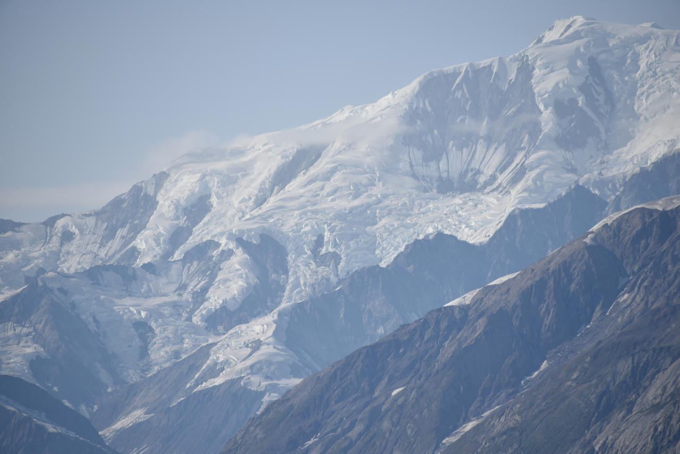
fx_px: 5668
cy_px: 227
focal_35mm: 300
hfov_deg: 6.9
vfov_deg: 4.6
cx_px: 340
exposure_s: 1/640
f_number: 7.1
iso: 100
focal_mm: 300
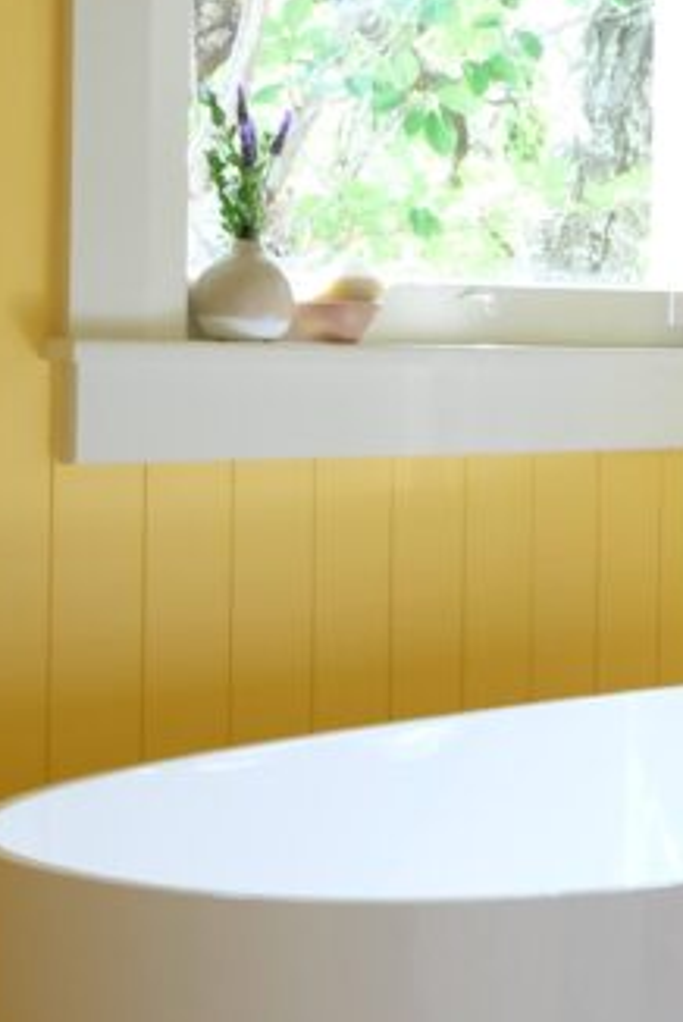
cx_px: 832
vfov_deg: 22.3
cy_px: 357
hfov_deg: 14.5
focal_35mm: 91
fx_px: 2584
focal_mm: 19.6
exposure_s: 1/100
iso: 640
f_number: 2.8
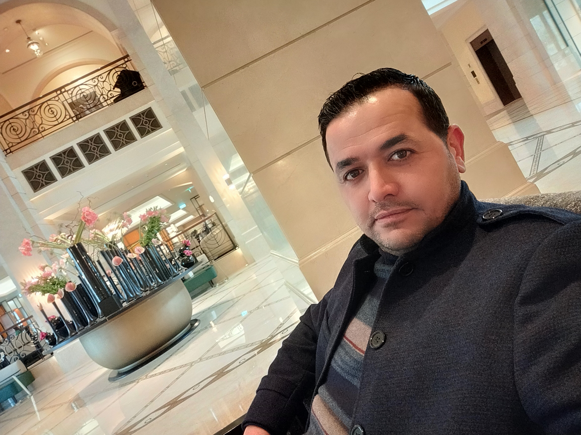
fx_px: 319
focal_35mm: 19
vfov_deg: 68.7
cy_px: 218
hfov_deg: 84.7
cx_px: 290
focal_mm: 3.41
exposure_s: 1/20
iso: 794
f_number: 2
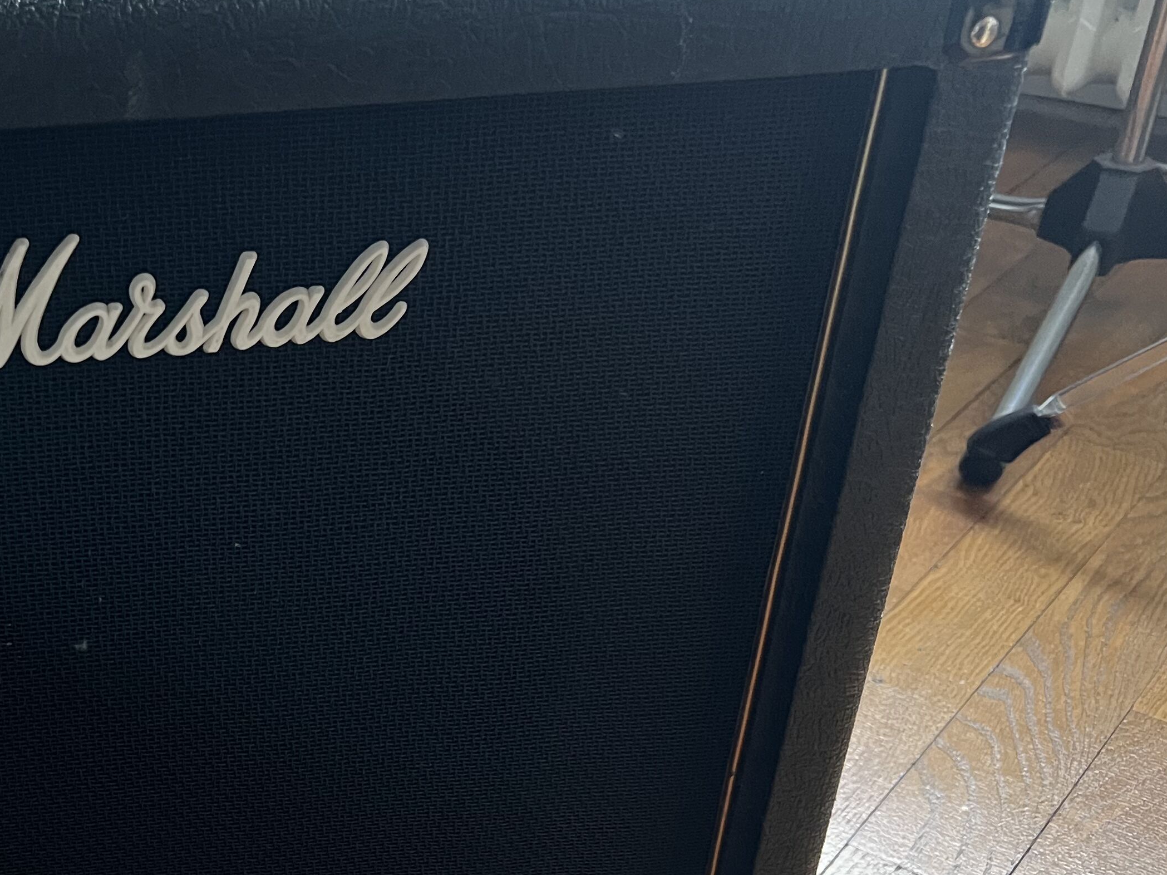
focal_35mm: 50
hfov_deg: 35.9
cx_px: 114
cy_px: 640
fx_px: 1685
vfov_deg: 28.7
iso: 640
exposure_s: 1/31
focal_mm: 5.7
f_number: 1.5
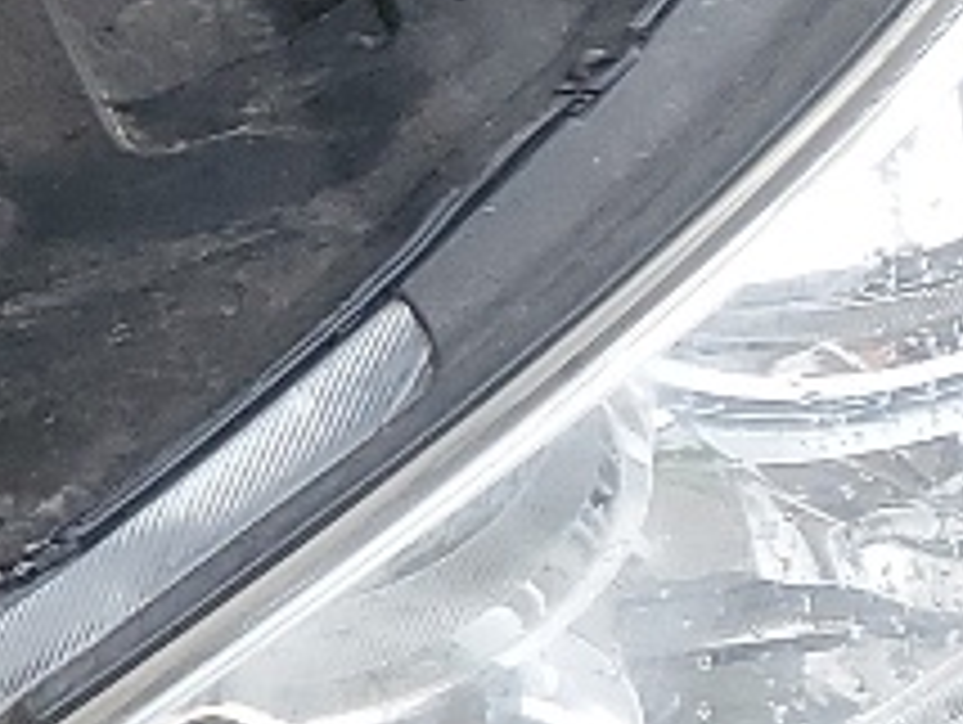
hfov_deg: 7.8
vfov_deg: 7.7
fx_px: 5403
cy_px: 486
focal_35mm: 194
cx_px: -2520
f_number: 1.5
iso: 53
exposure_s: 1/120
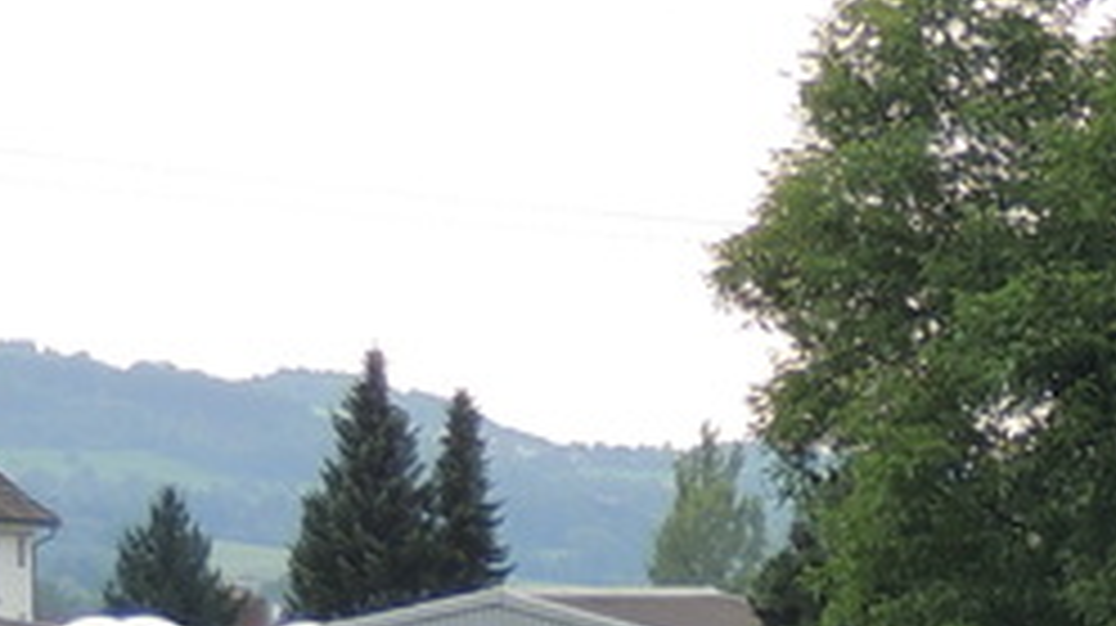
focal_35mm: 264
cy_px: 2004
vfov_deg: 4.4
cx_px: 2295
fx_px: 7806
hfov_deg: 7.8
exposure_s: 1/250
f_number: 3.6
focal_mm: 8.9
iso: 100
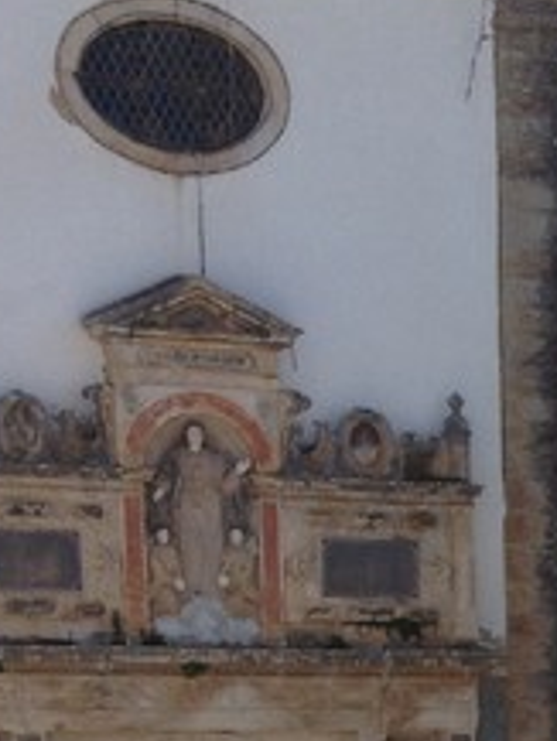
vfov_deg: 12.1
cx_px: 906
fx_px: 3322
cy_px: 1164
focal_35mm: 155
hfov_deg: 9.3
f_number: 2.4
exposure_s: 1/1227
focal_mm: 4.28
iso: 50
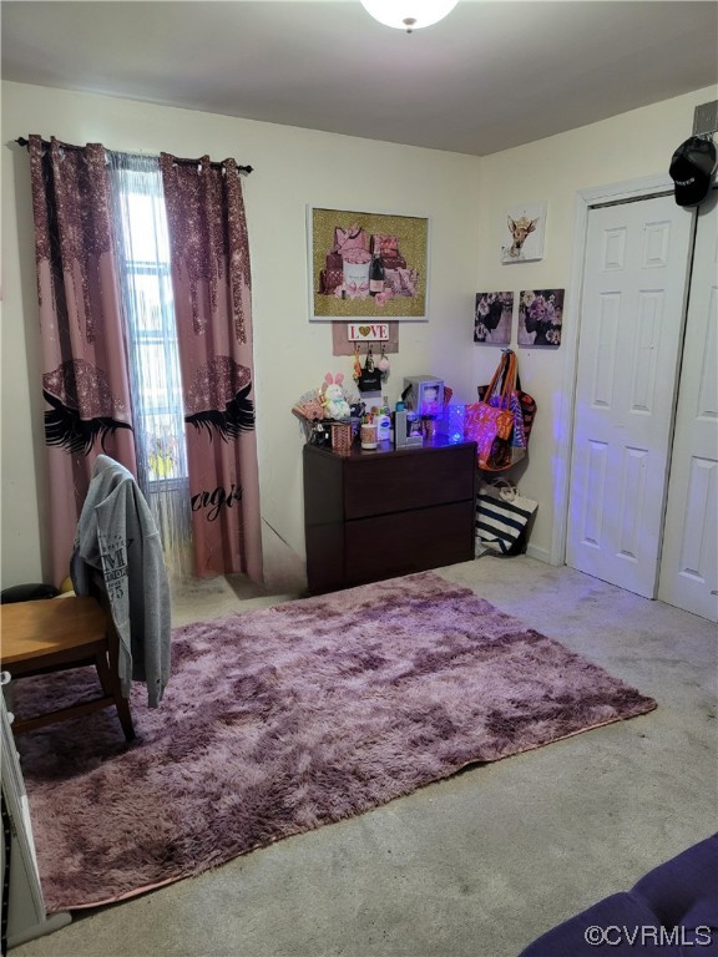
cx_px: 359
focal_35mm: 26
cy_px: 478
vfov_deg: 67.3
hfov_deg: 53.1
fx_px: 719
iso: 250
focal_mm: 5
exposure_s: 1/40
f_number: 1.8
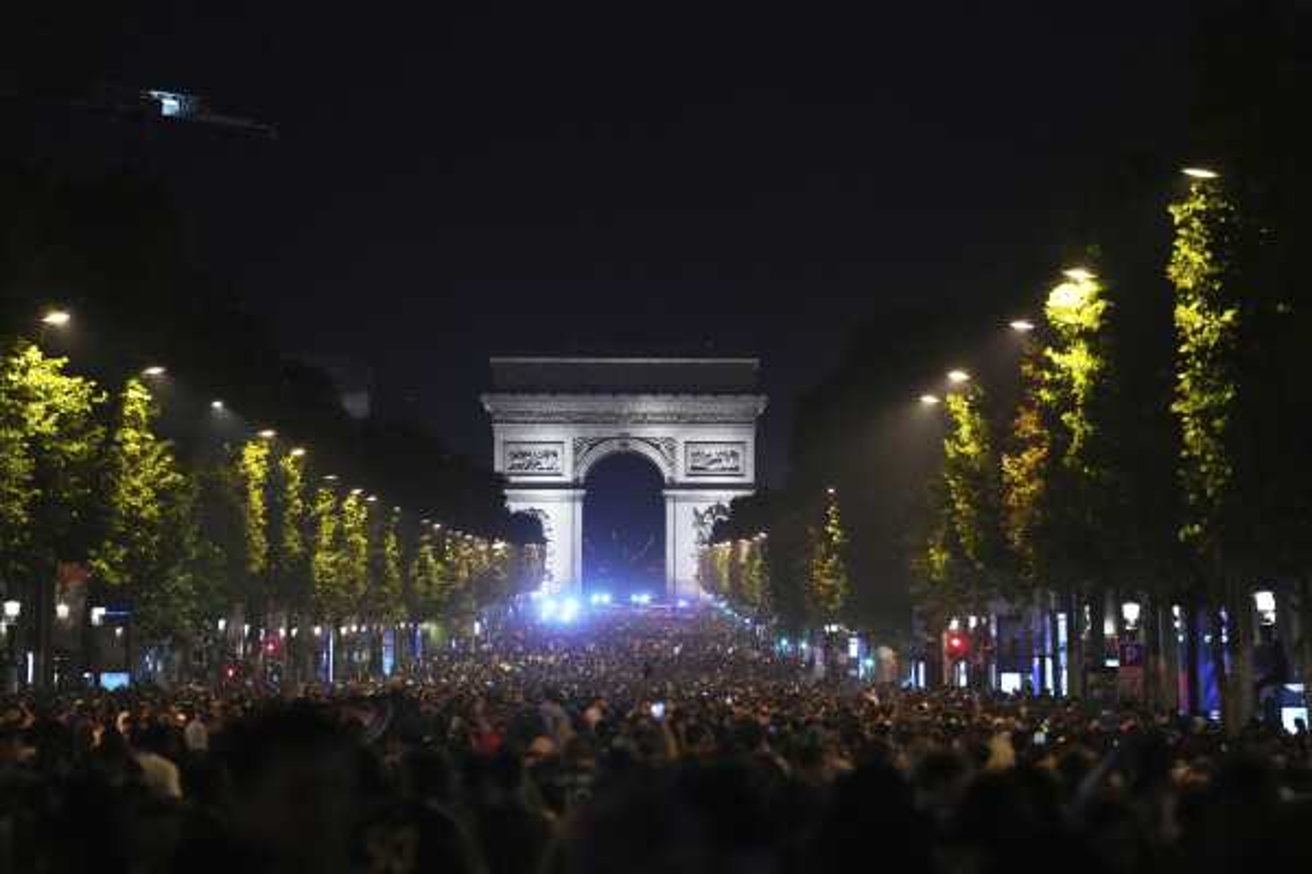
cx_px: 656
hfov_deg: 10.3
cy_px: 437
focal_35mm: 200
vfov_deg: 6.9
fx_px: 7288
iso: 4000
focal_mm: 200
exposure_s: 1/125
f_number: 2.8
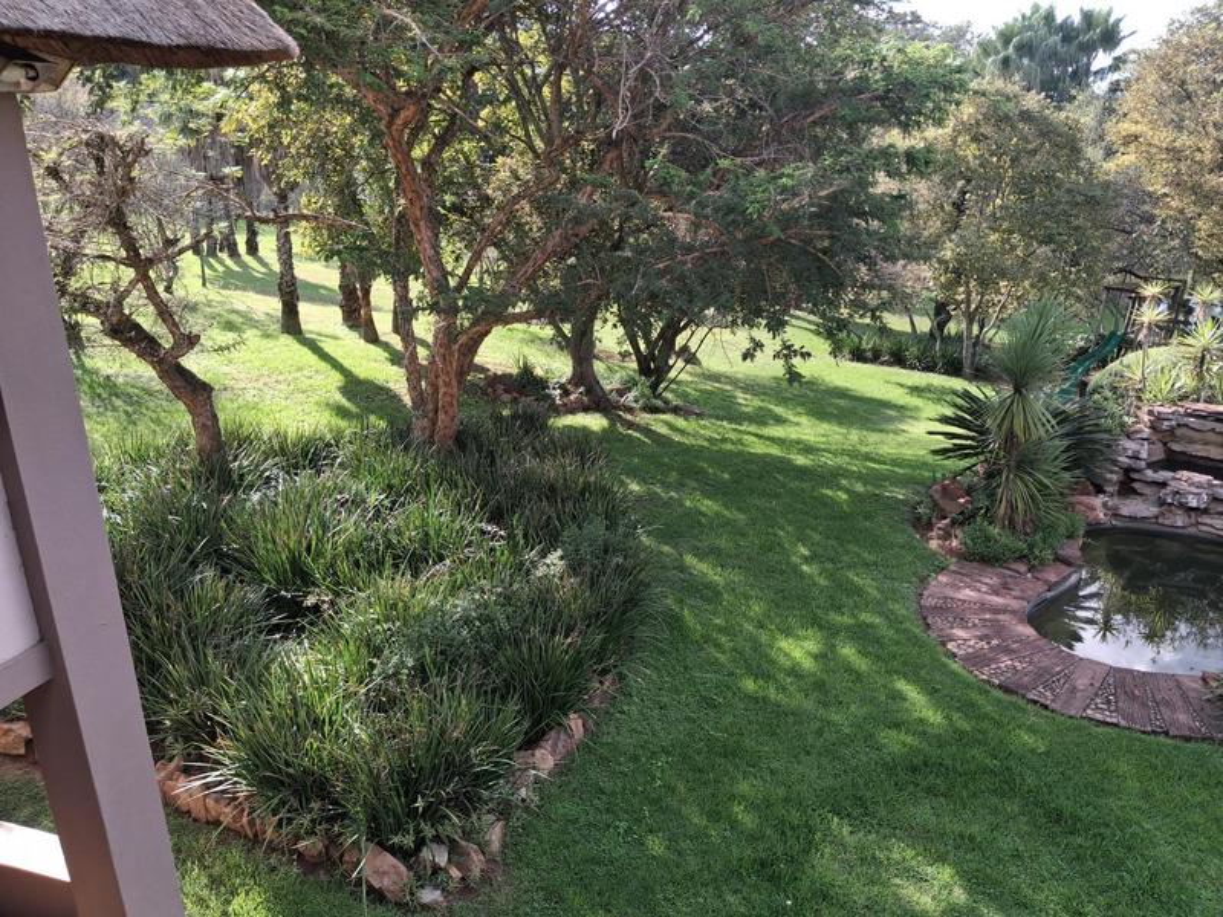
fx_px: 954
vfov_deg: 51.4
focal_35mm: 27
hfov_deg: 65.3
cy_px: 458
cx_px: 612
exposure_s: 1/120
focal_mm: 4
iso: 25
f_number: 1.8
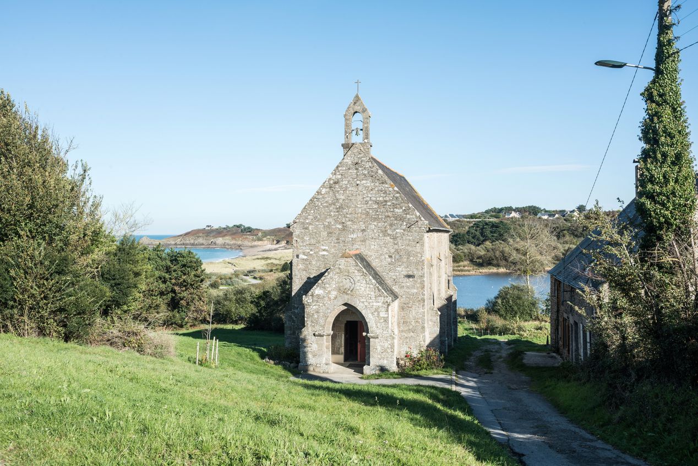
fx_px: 659
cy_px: 233
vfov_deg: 38.9
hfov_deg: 55.8
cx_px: 349
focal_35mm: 34
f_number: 14
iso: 160
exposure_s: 1/100
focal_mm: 34
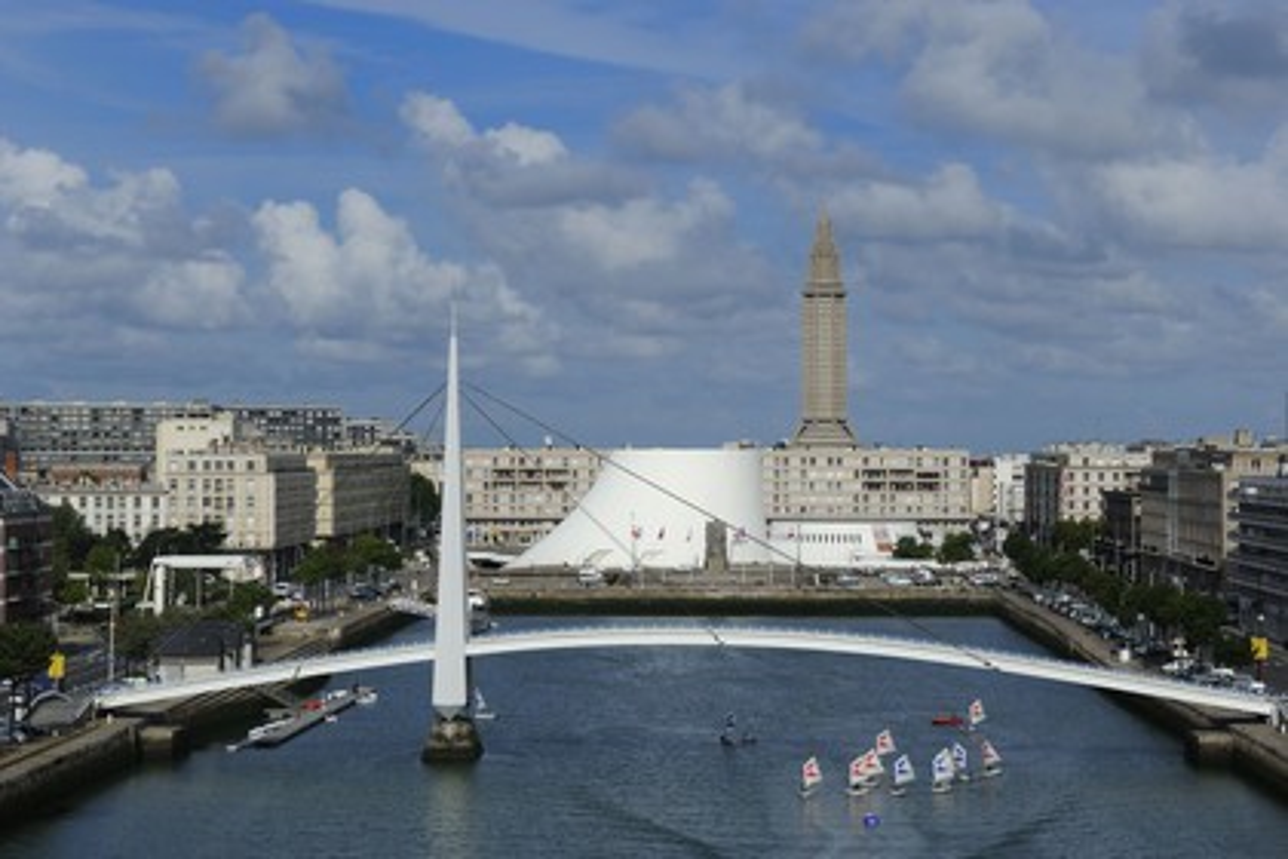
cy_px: 430
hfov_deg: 20.8
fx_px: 3506
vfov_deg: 14.0
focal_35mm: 98
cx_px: 644
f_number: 18
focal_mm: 98
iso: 200
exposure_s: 1/200
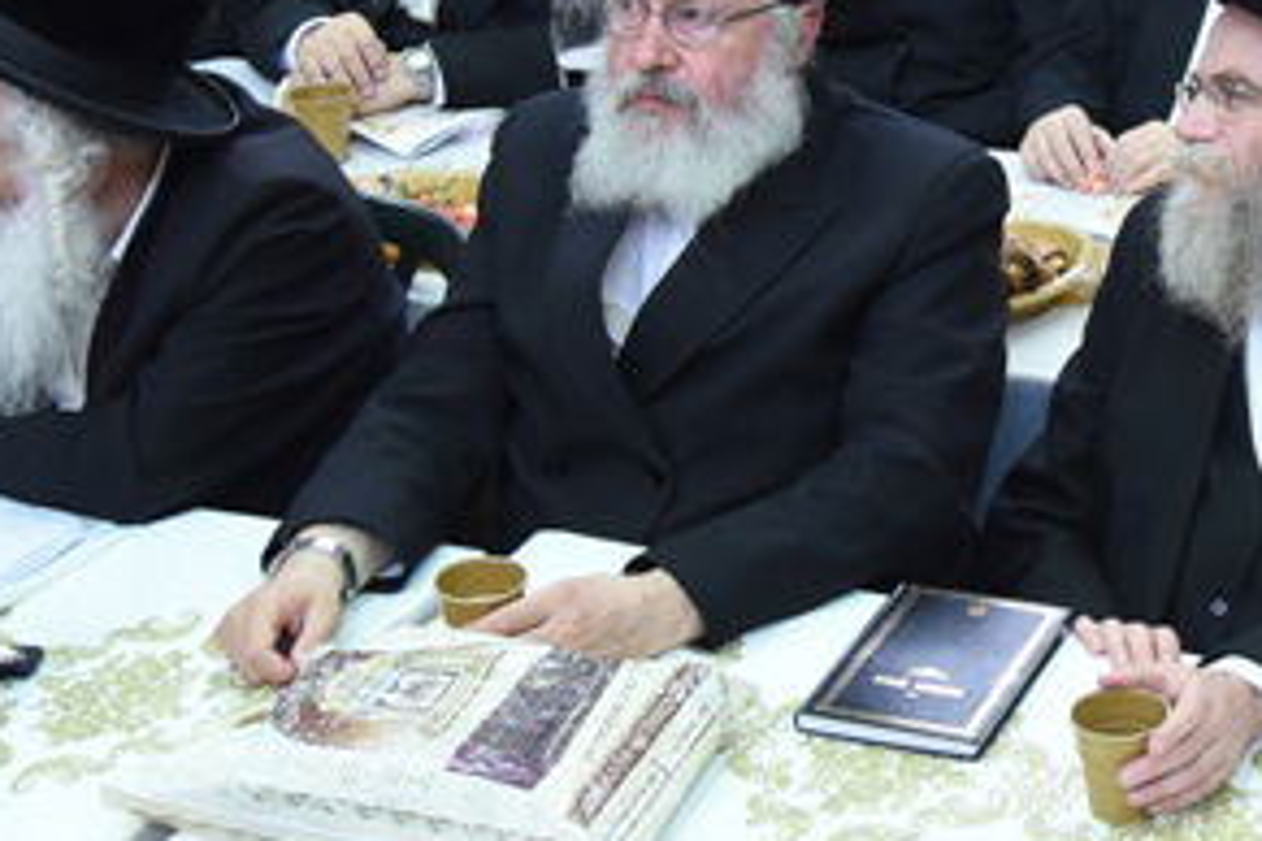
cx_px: 1370
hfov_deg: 20.5
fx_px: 3330
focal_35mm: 95
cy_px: 362
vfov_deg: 14.4
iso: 1600
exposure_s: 1/100
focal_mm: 27
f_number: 4.5
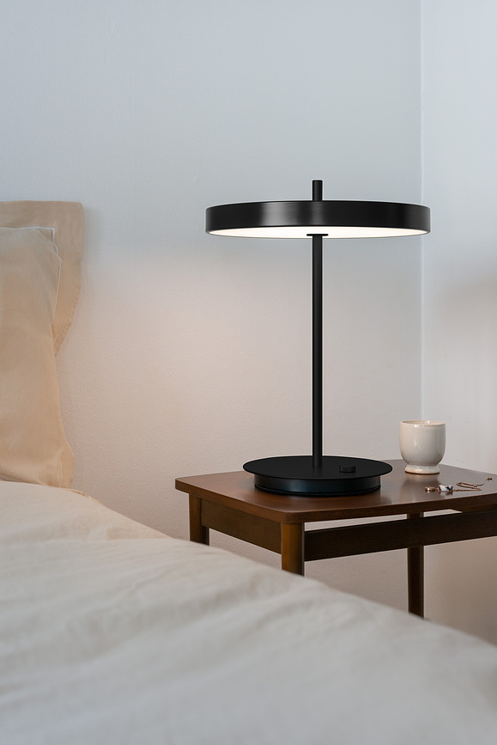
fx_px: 1034
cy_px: 372
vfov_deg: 39.6
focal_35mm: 50
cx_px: 248
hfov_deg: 27.0
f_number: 5
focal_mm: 50
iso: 1000
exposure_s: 1/100
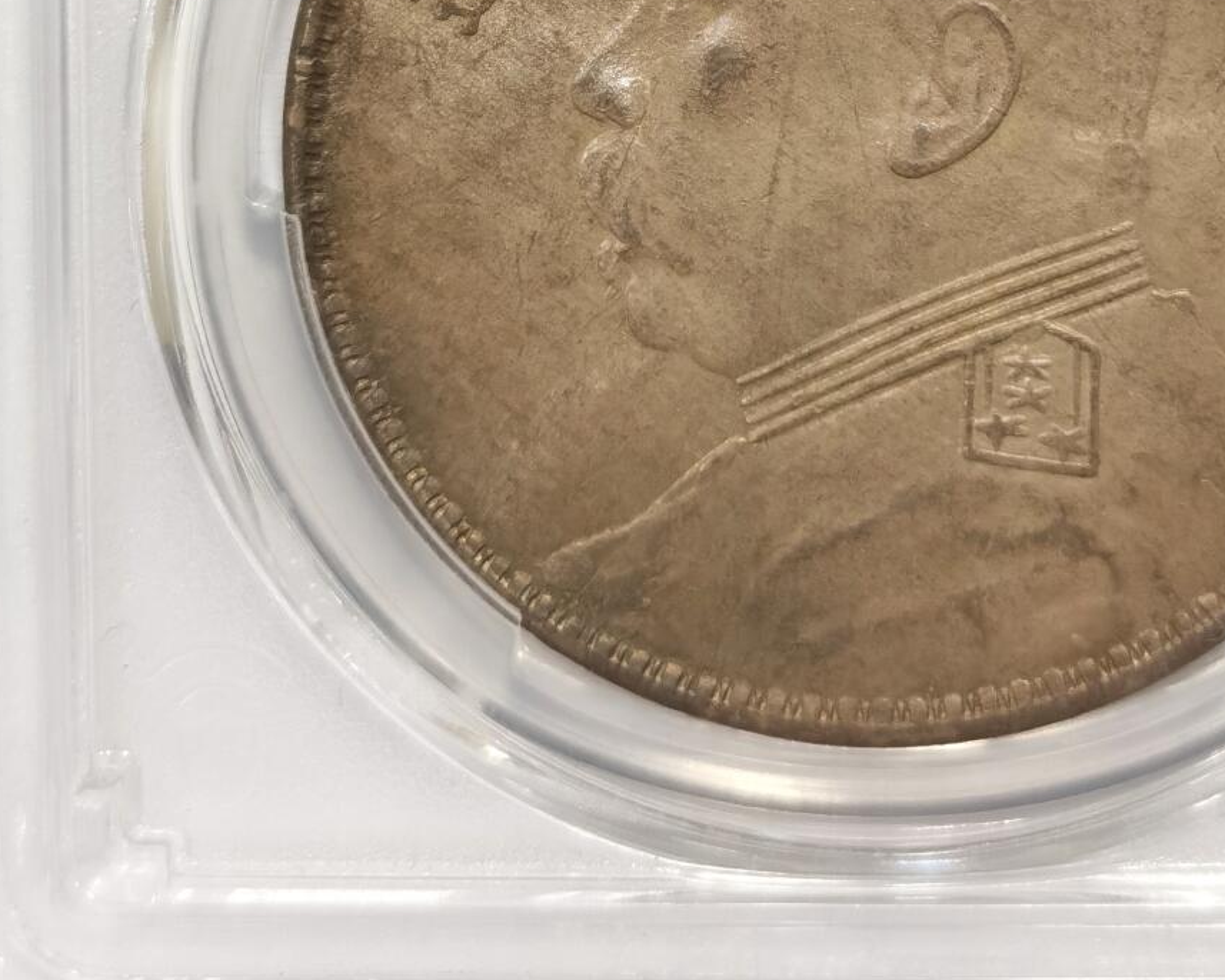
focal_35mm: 111
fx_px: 4025
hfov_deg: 17.2
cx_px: 861
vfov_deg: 13.5
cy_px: -221
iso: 160
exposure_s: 1/100
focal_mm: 5.56
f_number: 16
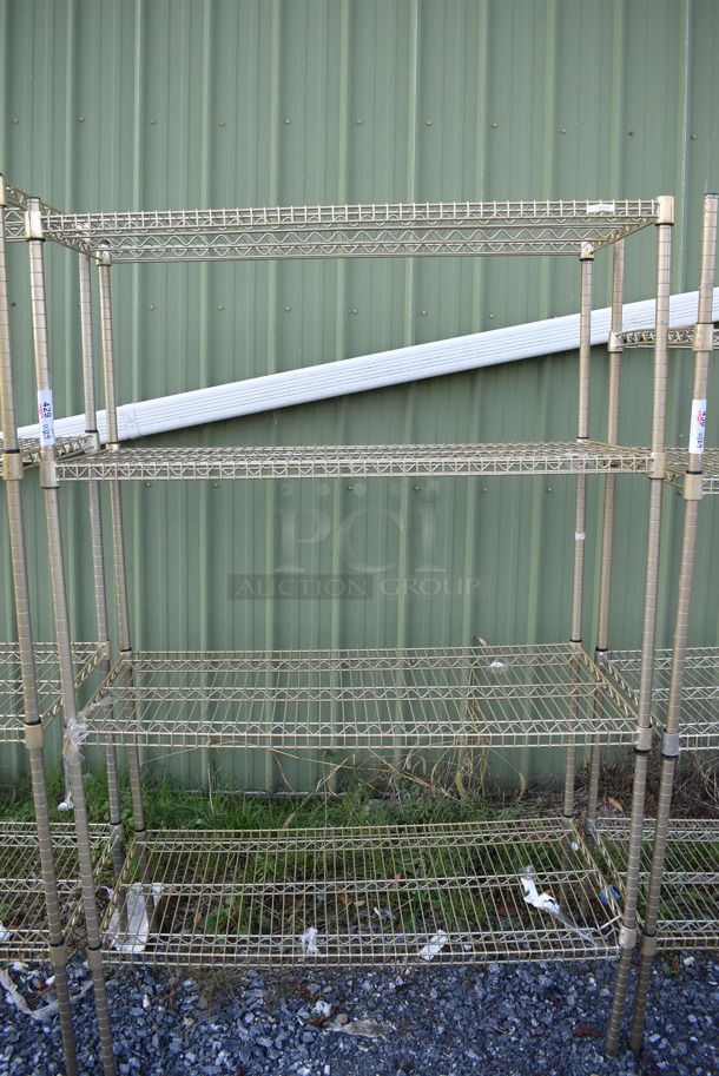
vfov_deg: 67.3
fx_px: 808
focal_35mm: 27
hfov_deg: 48.0
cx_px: 360
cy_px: 538
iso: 320
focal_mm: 18
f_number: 5.6
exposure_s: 1/250
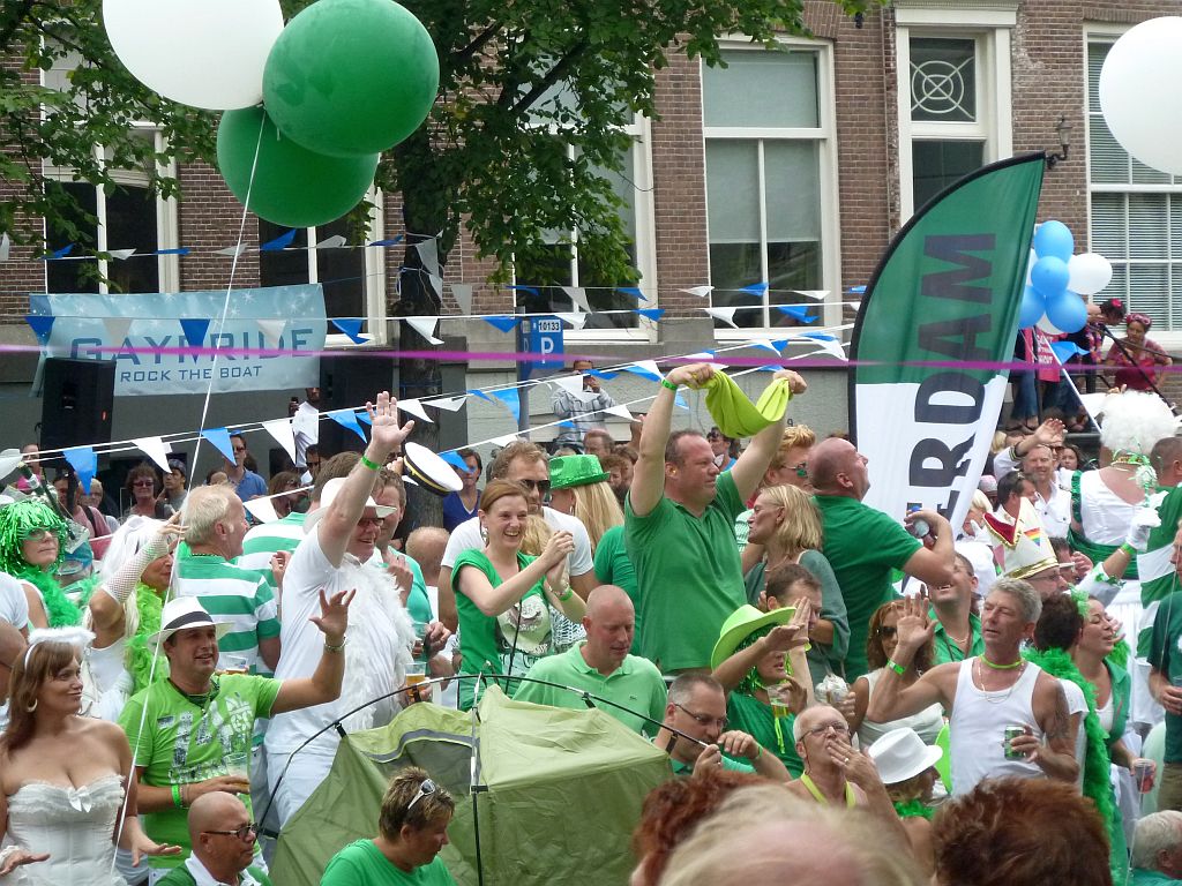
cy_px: 443
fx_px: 6215
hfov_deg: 10.9
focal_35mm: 182
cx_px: 591
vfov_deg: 8.2
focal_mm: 29.9
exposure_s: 1/250
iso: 320
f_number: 4.5
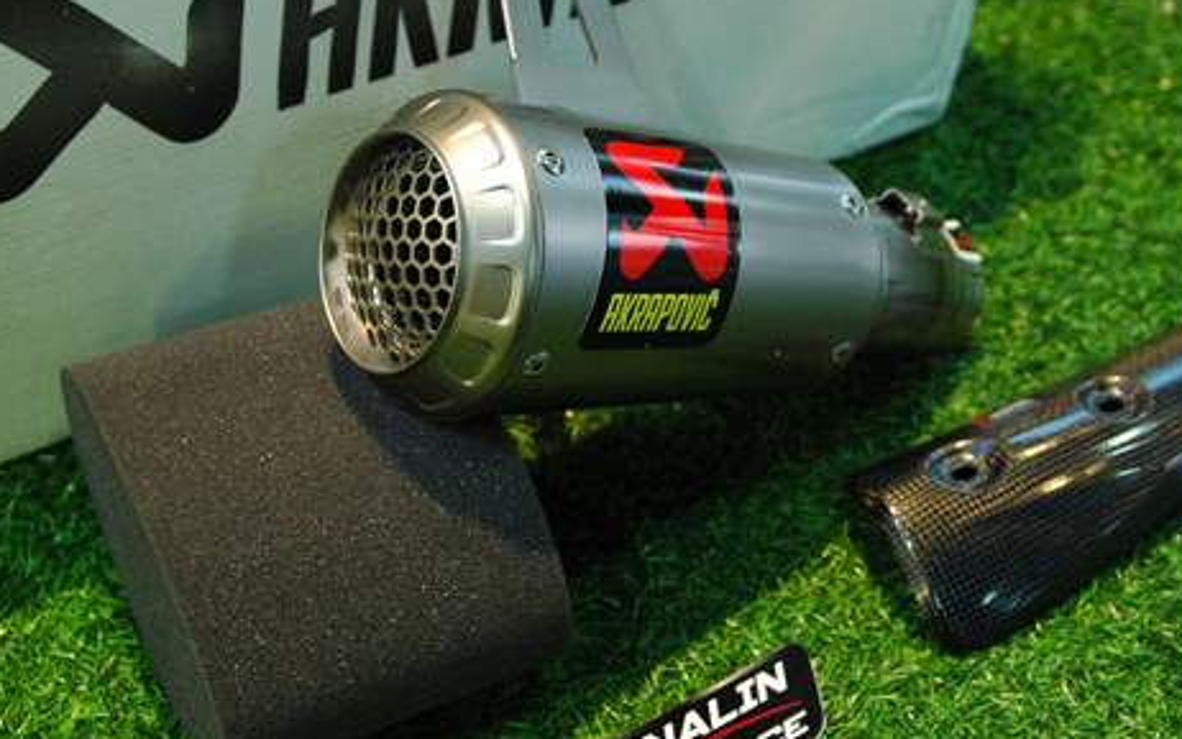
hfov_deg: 36.9
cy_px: 323
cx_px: 604
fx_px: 1772
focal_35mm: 55
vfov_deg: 23.6
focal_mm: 26
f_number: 3.5
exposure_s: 1/30
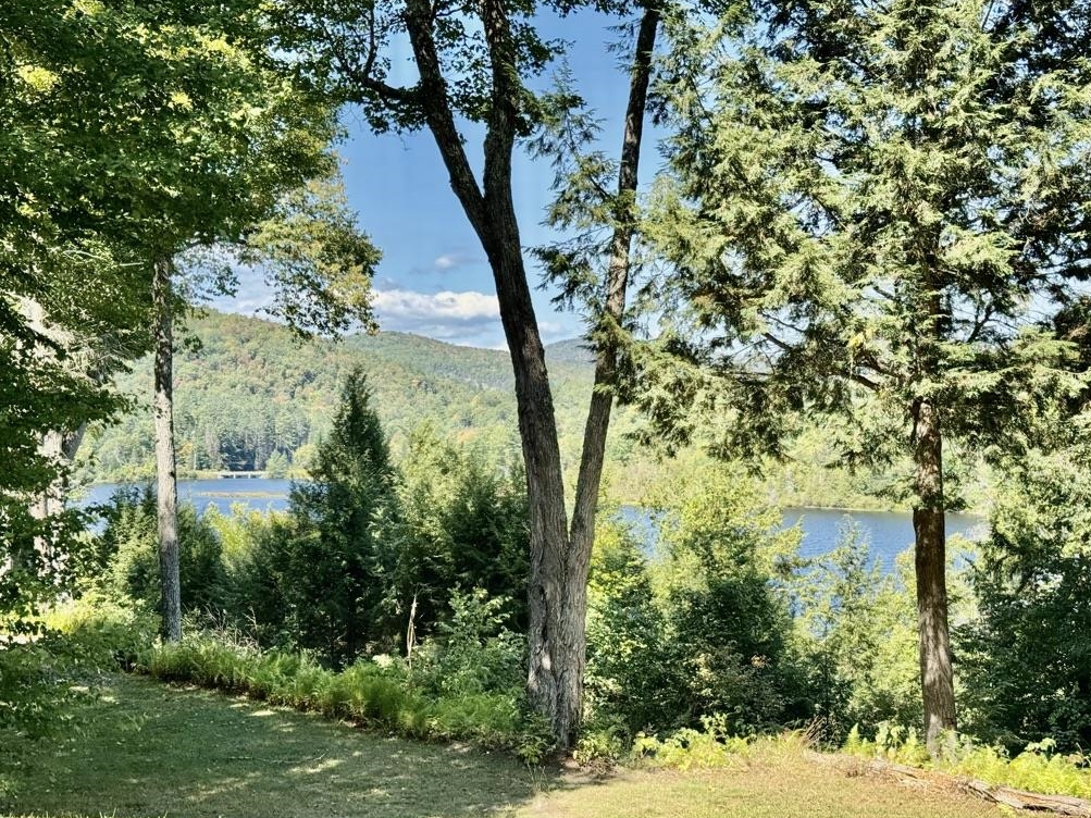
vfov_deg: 29.7
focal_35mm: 49
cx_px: 540
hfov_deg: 38.9
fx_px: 1544
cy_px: 409
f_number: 1.78
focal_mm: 6.76
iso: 64
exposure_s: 1/1458
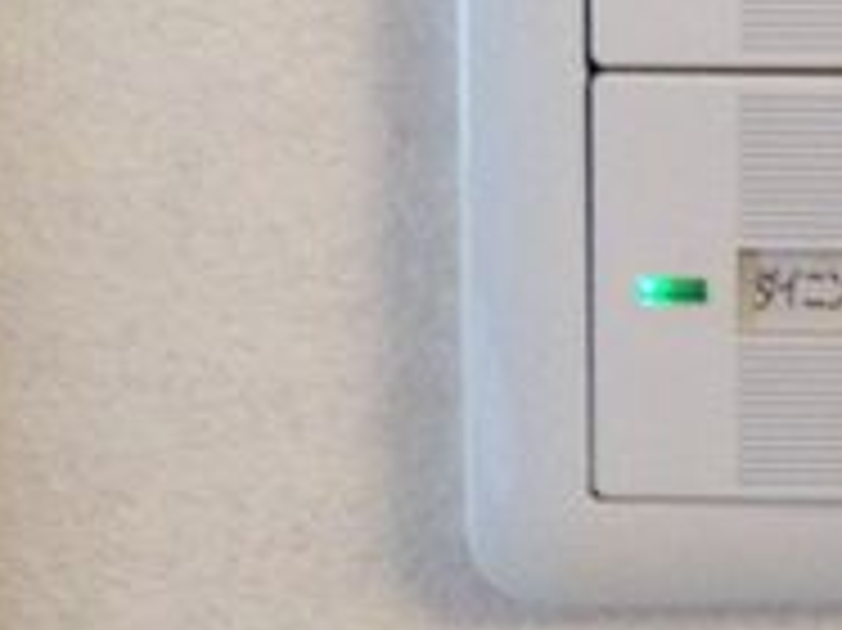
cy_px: -14
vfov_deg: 12.2
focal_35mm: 120
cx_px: 887
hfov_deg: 16.0
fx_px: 2917
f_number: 2.4
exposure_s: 1/17
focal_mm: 4.28
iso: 400
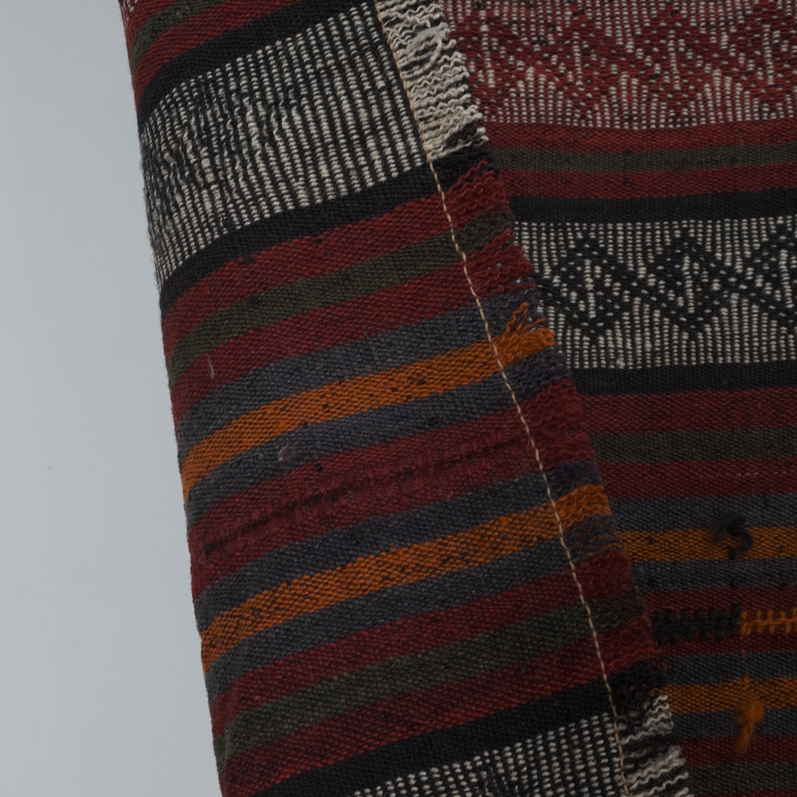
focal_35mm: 55
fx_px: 1433
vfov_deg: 30.9
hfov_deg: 31.1
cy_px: 502
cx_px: 398
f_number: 11
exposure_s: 1/160
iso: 160
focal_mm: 28.9
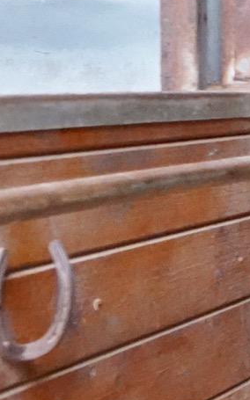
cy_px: 80
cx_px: 845
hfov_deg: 7.9
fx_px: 1451
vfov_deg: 15.6
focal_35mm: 133
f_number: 8
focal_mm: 29
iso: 25600
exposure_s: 1/200
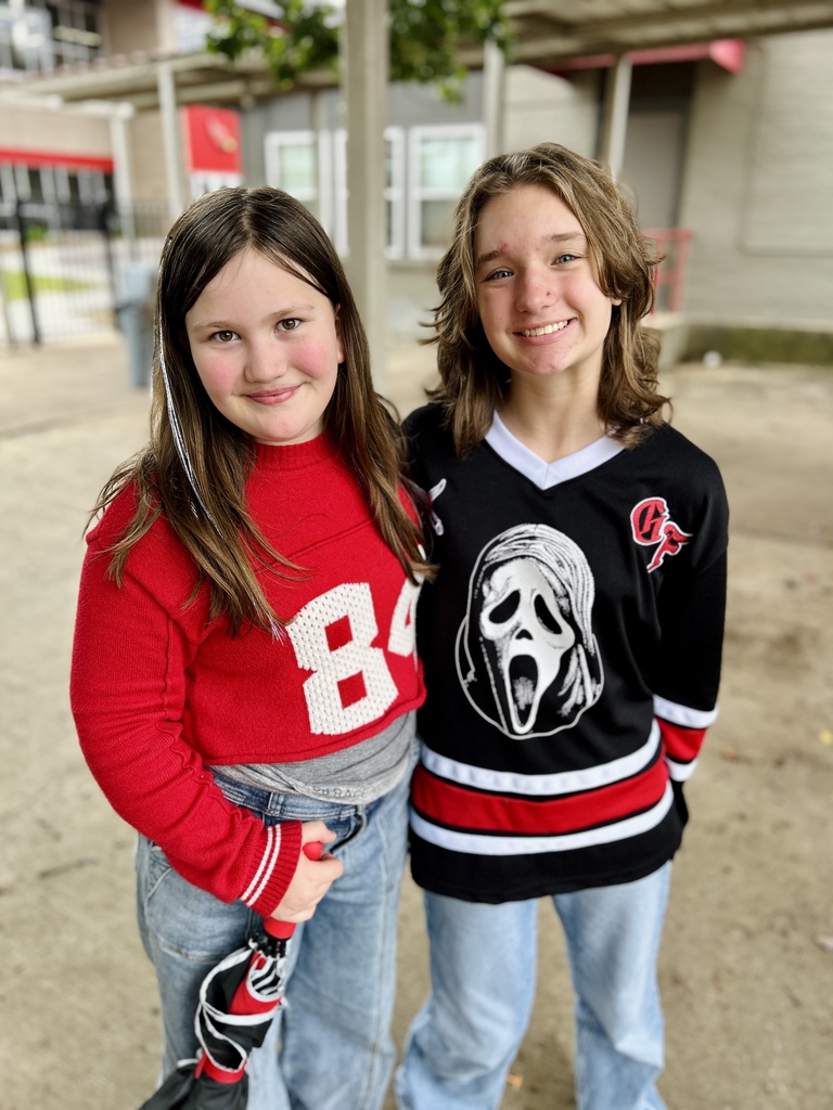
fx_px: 834
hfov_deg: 53.1
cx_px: 416
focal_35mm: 26
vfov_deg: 67.3
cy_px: 555
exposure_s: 1/121
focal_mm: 5.7
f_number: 1.5
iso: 40
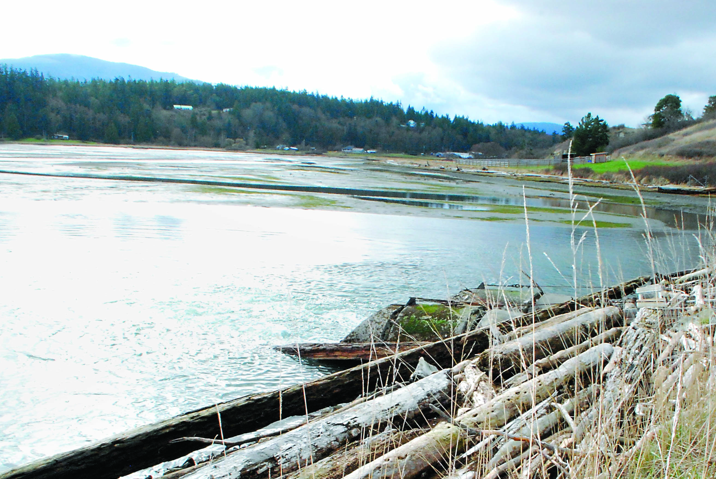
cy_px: 335
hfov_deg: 48.3
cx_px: 409
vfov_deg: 33.1
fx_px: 797
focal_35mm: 40
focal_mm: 18
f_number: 22
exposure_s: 1/200
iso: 1600
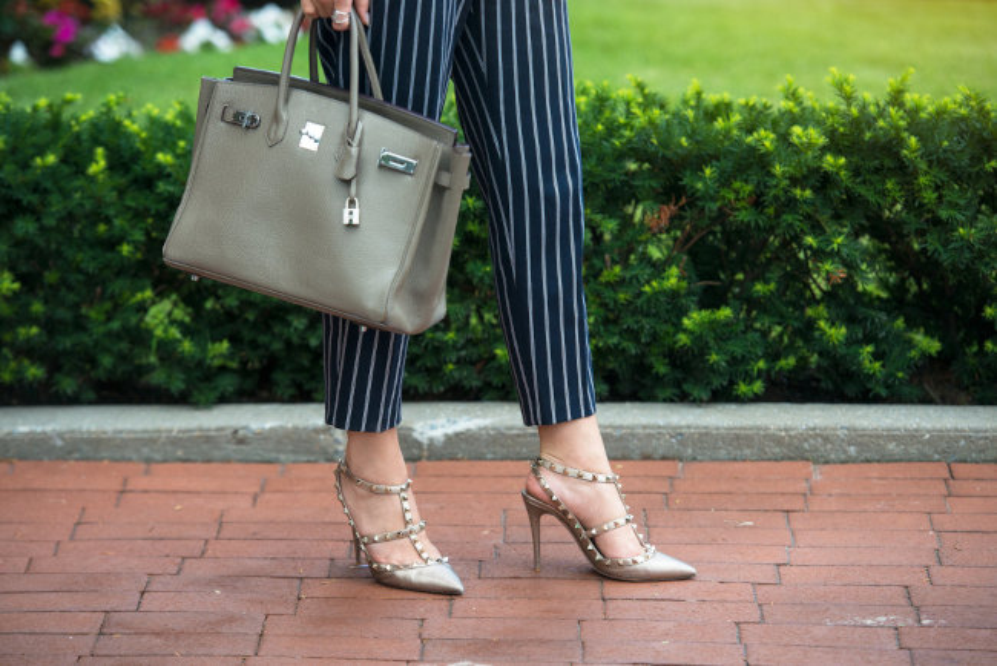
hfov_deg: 15.2
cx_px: 498
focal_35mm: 135
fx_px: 3740
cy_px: 333
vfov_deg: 10.2
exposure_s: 1/400
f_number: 3.5
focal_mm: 135
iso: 500
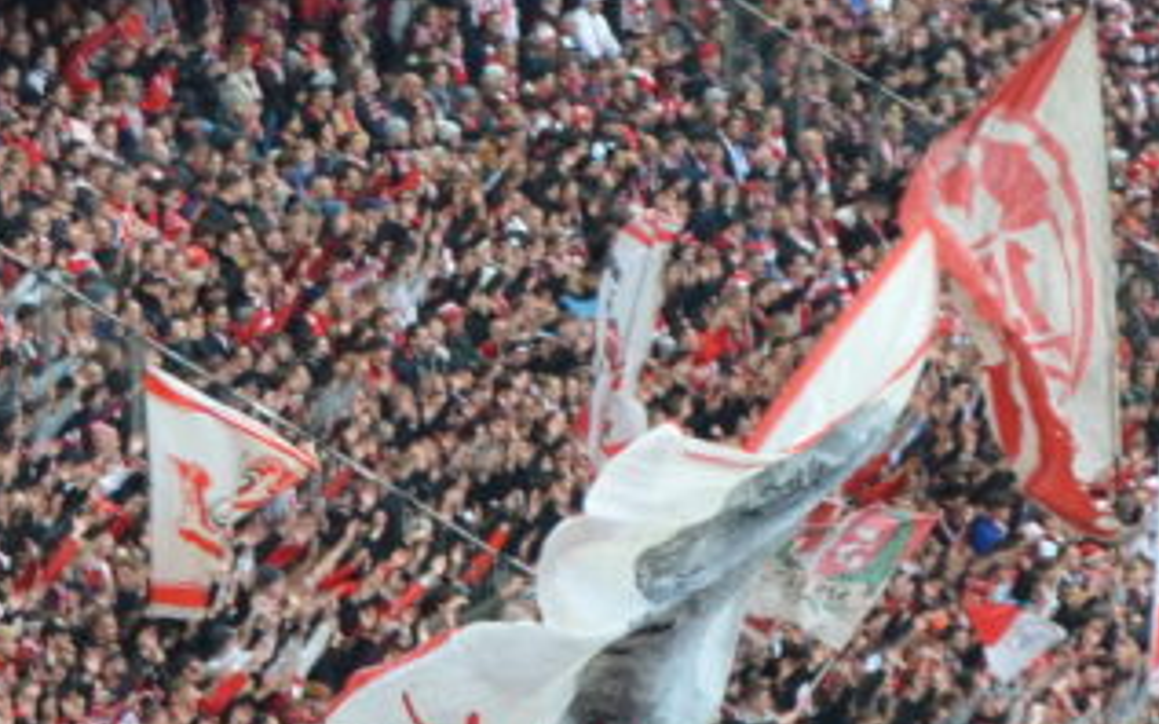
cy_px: 929
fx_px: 9253
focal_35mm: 293
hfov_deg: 7.2
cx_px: 238
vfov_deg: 4.5
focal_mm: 38
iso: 400
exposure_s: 1/125
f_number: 5.6
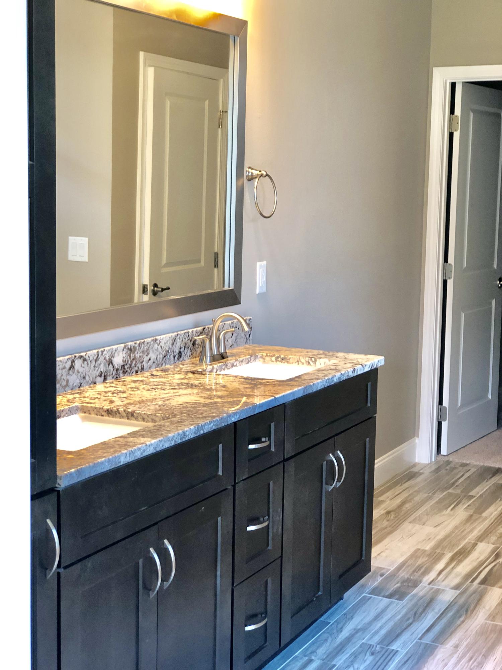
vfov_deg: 33.8
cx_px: 251
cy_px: 335
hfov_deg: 25.7
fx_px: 1102
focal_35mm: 57
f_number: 2.8
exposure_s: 1/30
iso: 125
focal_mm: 6.6
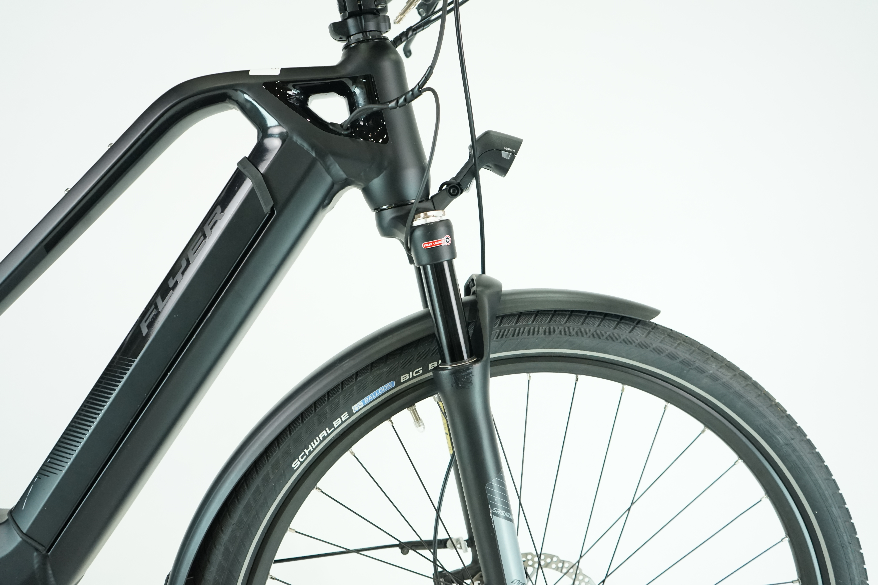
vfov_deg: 42.3
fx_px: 756
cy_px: 292
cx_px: 439
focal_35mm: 31
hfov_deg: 60.3
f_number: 4.5
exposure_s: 1/200
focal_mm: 31
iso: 2000
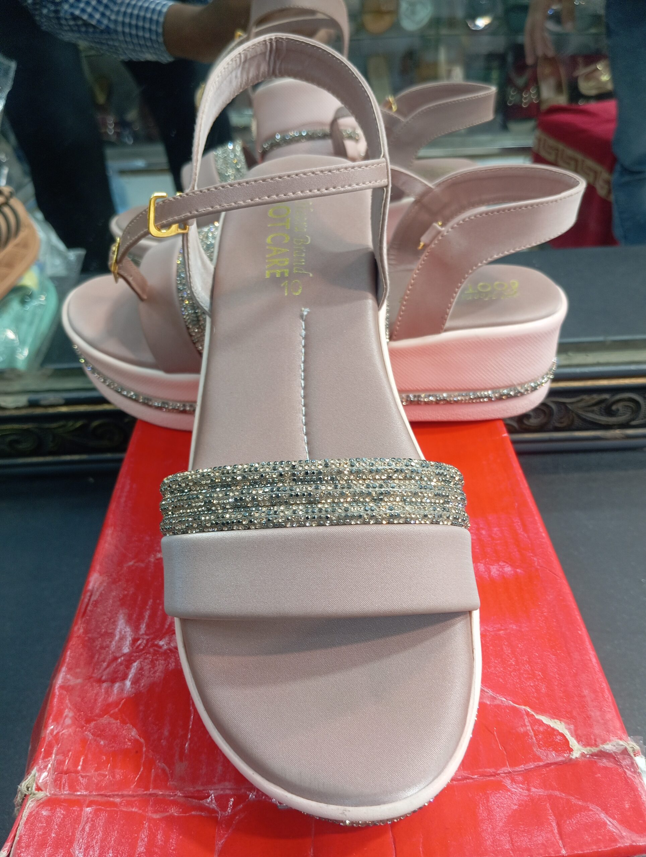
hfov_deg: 49.9
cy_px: 428
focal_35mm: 28
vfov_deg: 63.4
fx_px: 695
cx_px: 323
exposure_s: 1/50
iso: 180
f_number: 1.8
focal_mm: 4.22
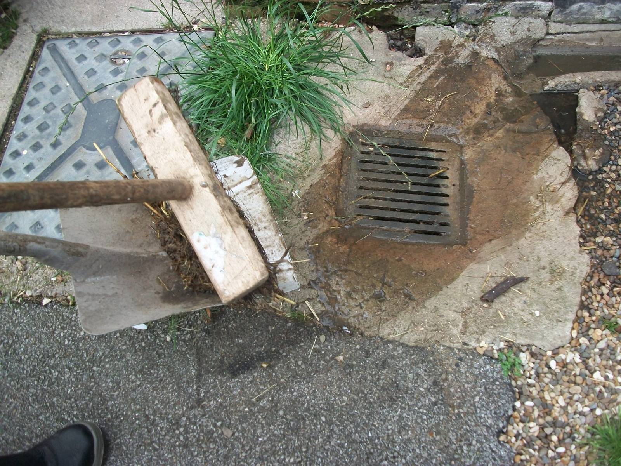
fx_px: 574
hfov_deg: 56.8
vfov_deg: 44.2
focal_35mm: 32
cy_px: 233
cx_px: 310
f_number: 2.9
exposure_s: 1/500
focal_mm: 5.7
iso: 152
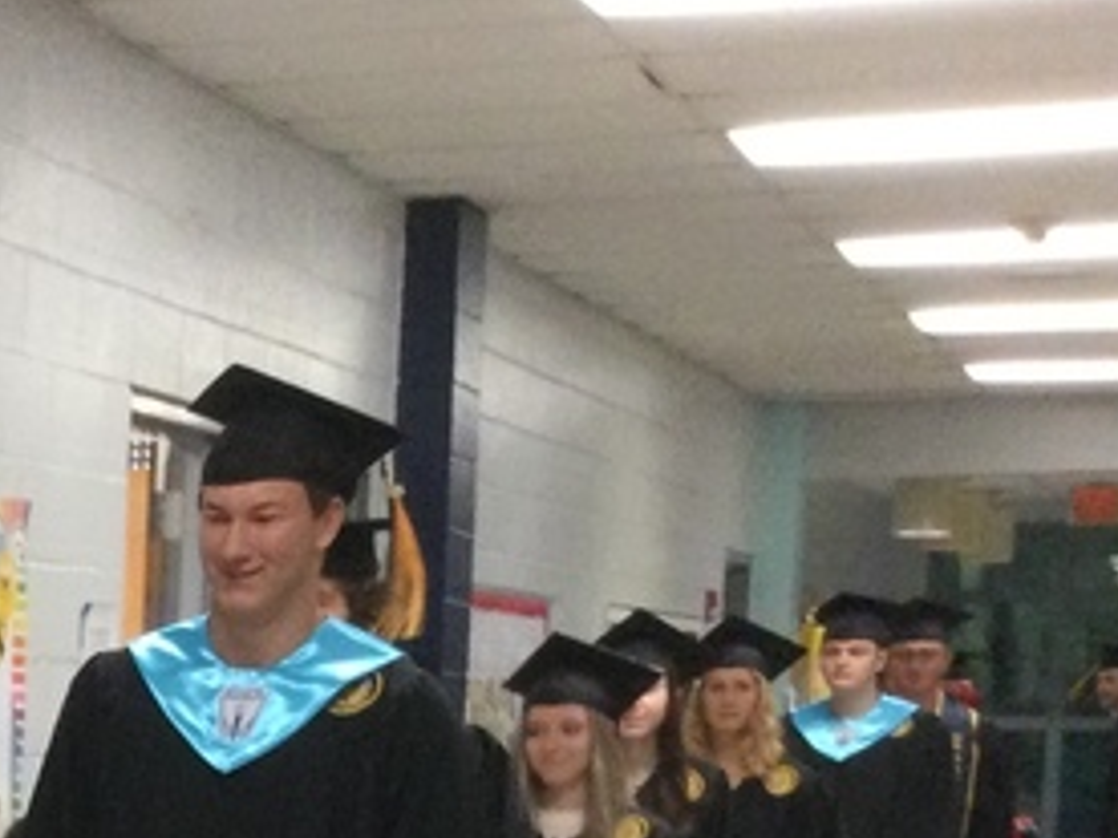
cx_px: -717
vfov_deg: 12.3
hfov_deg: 15.4
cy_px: 1263
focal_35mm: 115
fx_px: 3714
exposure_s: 1/30
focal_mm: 3.3
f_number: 2.4
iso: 125
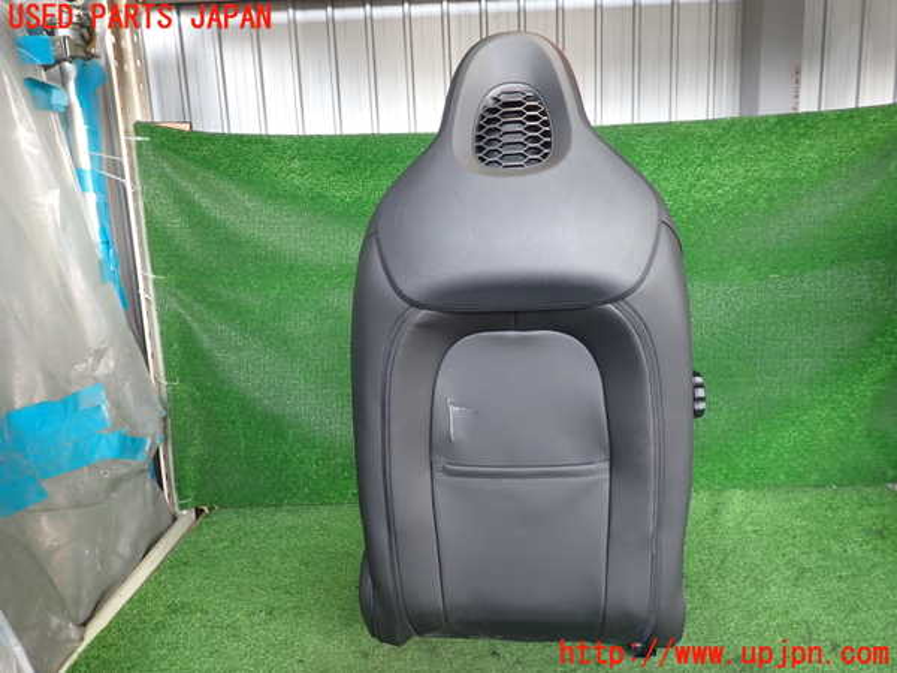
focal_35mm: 25
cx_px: 448
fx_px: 648
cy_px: 336
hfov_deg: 69.4
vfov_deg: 54.9
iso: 200
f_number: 2
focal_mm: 4.5
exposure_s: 1/80
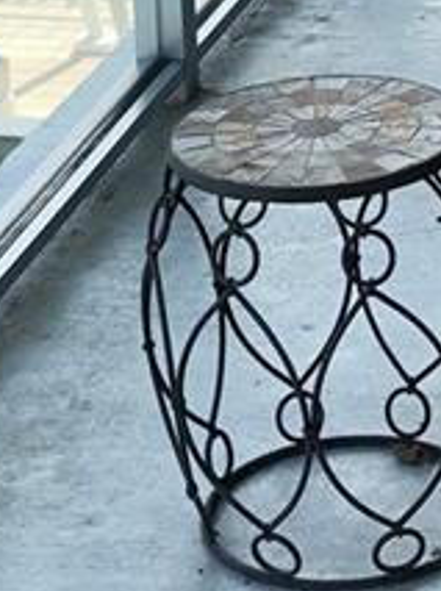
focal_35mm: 158
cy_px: -497
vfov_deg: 11.5
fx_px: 2692
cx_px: 275
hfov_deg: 9.4
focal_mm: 4
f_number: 1.8
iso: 20
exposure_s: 1/484
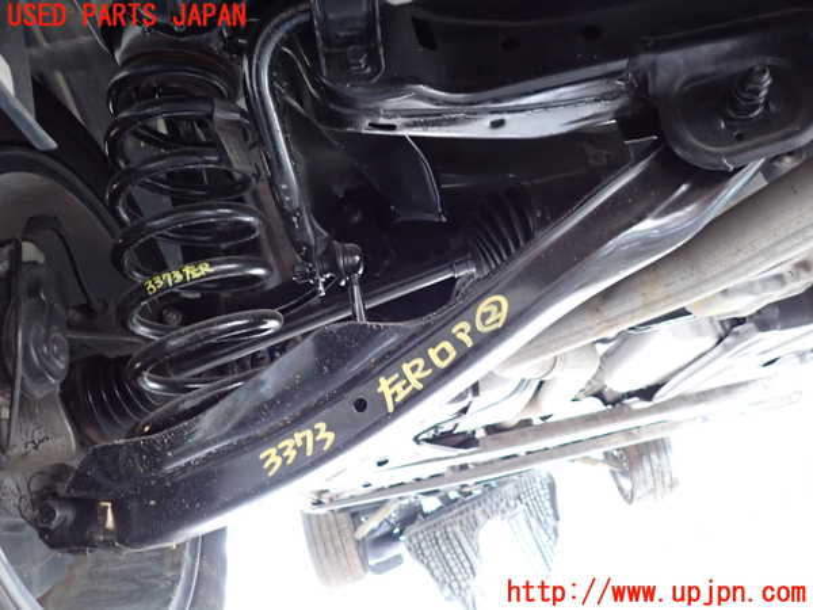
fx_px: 587
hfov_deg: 69.4
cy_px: 305
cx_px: 406
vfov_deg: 54.9
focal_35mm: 25
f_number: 2
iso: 320
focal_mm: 4.5
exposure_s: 1/30
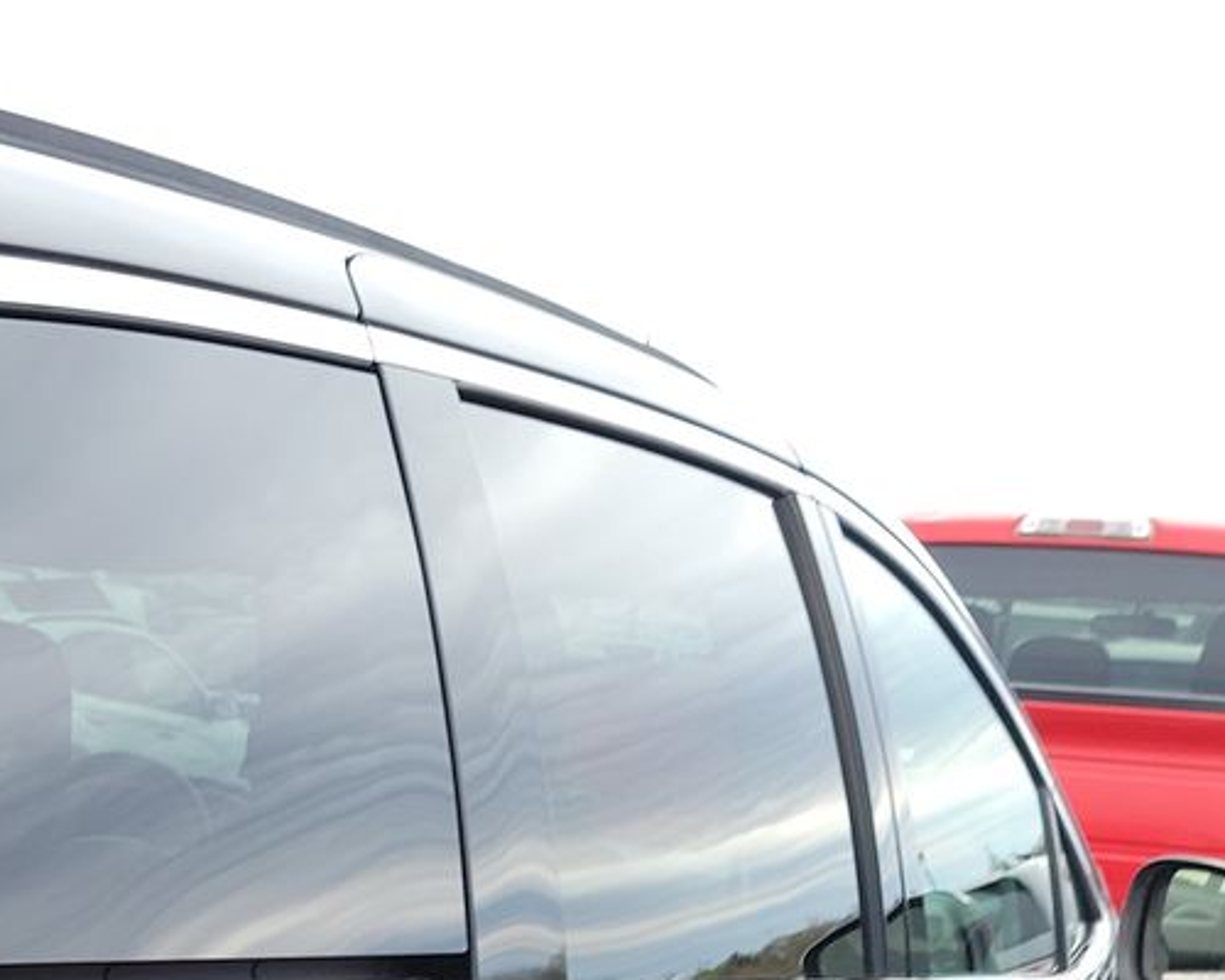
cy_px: 1321
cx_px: -380
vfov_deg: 18.8
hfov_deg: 22.6
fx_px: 2719
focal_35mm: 75
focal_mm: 6.7
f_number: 1.8
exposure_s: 1/130
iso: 50
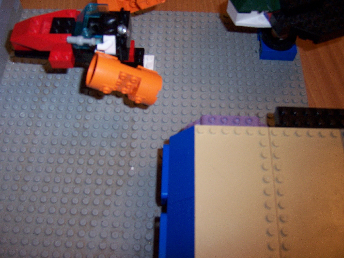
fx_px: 358
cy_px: 129
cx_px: 172
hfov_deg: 51.4
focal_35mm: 36
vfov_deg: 39.7
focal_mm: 6.2
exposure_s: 1/60
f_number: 2.8
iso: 125
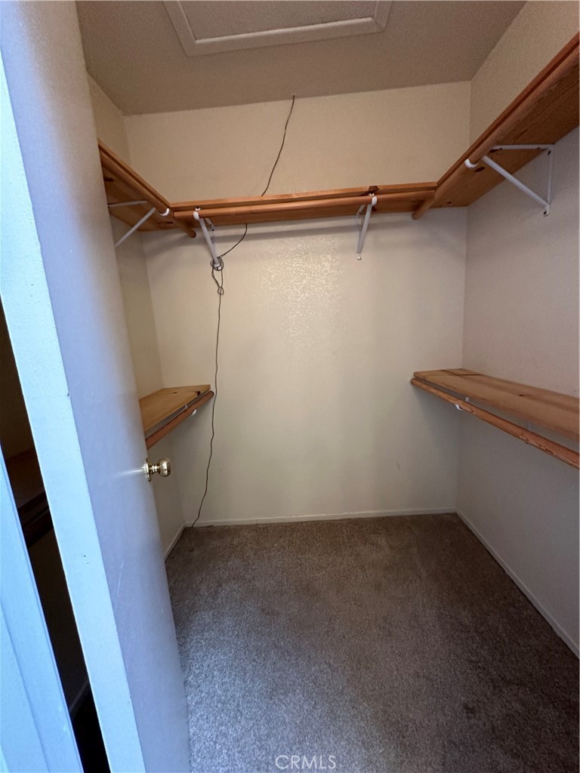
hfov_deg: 85.7
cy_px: 386
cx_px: 290
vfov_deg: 102.1
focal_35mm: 14
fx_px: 313
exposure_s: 1/60
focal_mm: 2.22
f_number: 2.2
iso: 500
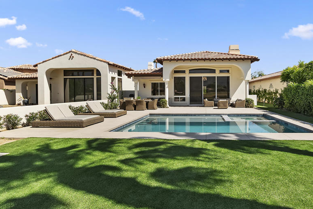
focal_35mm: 20
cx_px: 191
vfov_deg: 61.8
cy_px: 93
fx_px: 174
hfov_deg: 82.7
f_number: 8
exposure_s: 1/200
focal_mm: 10
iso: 100
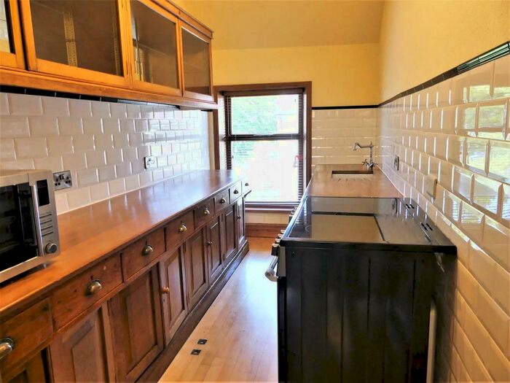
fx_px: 368
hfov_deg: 69.4
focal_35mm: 25
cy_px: 192
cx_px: 255
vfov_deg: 54.9
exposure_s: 1/60
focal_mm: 4.5
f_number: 2.8
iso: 200
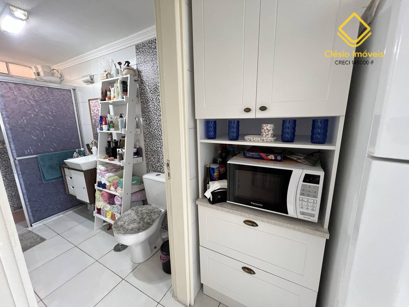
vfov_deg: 89.9
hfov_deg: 106.2
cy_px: 154
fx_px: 154
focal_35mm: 13
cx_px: 204
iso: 400
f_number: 1.8
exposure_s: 1/60
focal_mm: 1.57
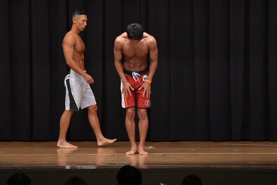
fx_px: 1669
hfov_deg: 9.5
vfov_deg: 6.3
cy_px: 92
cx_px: 138
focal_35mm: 217
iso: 6400
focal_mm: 145
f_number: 5.6
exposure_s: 1/400
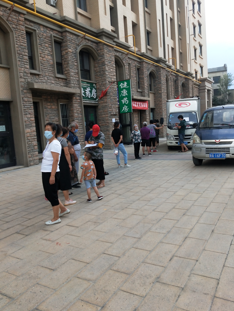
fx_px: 216
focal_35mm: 24
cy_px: 152
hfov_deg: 56.8
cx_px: 114
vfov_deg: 71.6
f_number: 1.7
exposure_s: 1/139
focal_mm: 3.99
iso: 43
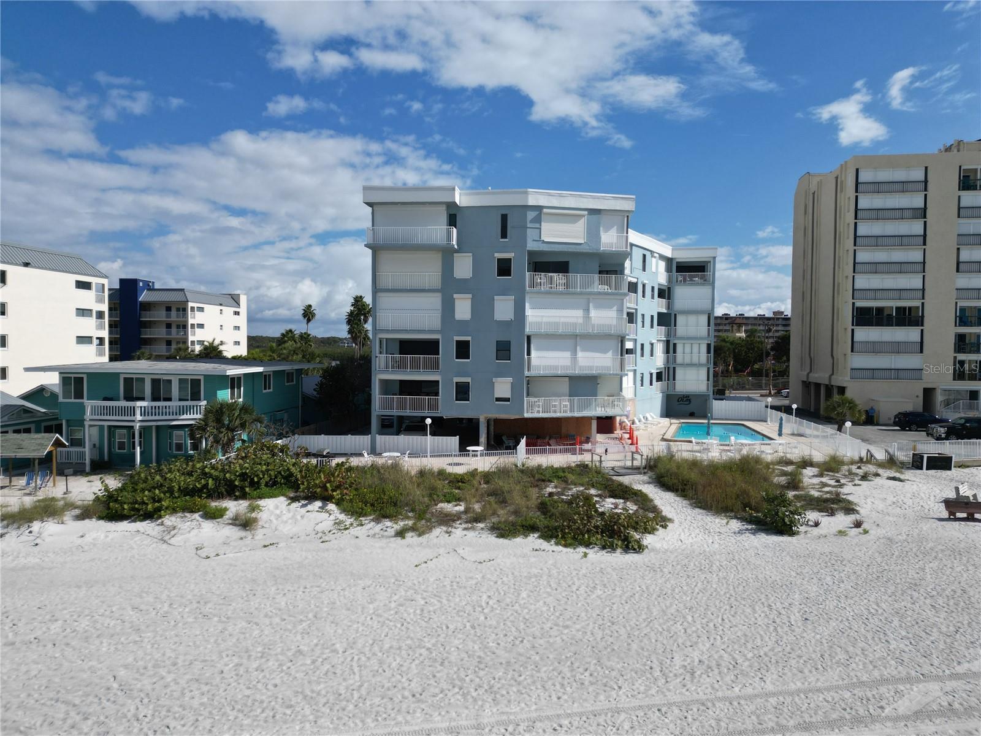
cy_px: 368
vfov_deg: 56.8
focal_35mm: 24
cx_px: 490
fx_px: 680
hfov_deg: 71.6
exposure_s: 1/5000
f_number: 1.7
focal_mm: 6.72
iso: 110
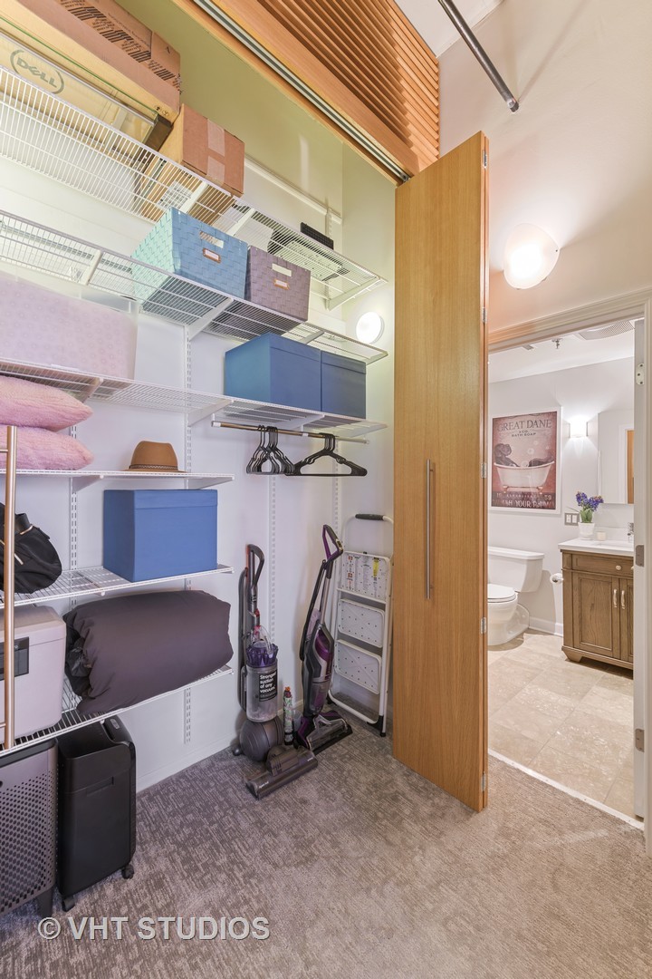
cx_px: 326
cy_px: 490
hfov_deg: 77.3
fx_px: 407
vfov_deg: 100.4
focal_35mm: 15
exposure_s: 5
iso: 200
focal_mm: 15
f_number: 8
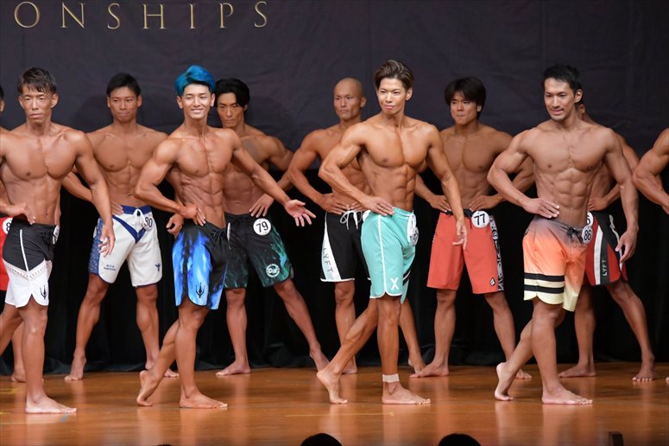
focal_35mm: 255
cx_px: 334
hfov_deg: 8.1
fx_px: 4736
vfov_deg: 5.4
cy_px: 223
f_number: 5.6
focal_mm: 170
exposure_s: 1/400
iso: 5000
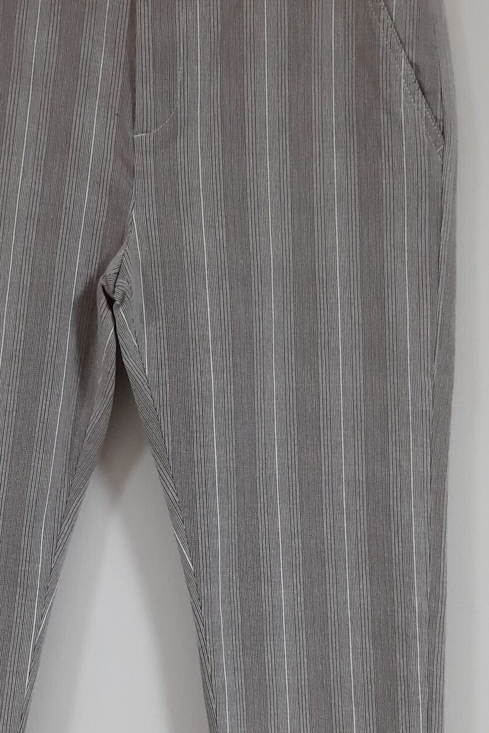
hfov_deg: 24.0
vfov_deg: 34.9
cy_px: 540
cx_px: 125
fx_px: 1140
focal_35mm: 56
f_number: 1.7
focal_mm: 3.93
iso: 250
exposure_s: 1/50
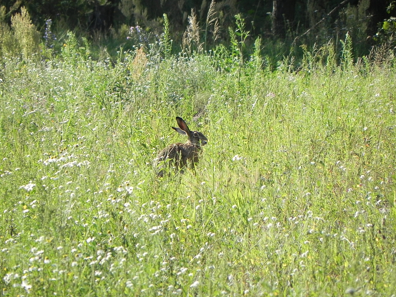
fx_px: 8066
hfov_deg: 2.8
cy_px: 143
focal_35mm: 705
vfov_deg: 2.1
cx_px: 192
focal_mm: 120
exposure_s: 1/266
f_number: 5.6
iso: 160
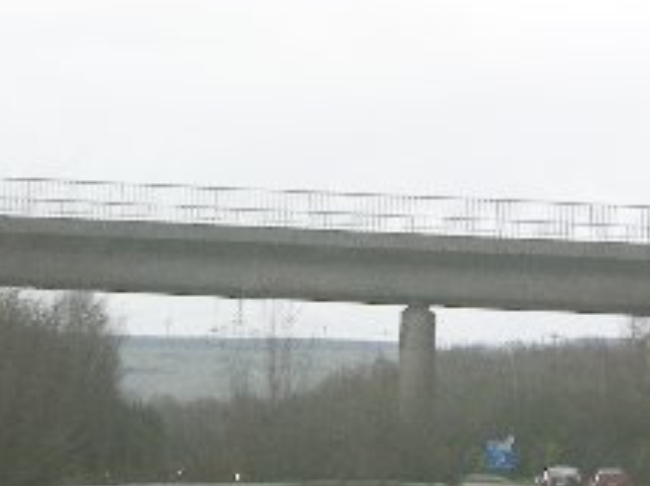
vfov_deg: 7.3
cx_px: 464
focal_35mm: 202
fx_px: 3791
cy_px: 290
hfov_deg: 9.8
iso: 50
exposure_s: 1/88.1
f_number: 6
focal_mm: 18.8
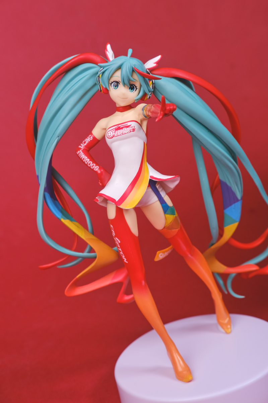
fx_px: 592
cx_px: 134
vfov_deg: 37.5
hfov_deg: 25.5
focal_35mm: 53
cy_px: 202
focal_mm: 35
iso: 160
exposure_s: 1/125
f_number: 8
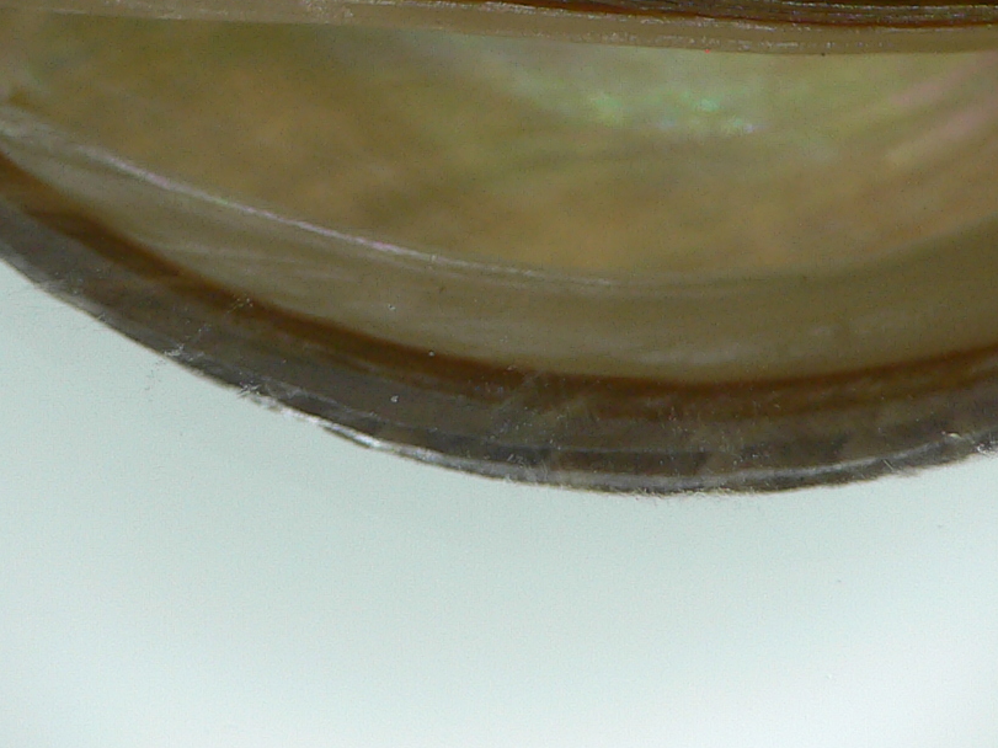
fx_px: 2508
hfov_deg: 22.5
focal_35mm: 87
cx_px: 569
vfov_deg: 16.3
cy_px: -132
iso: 80
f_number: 2.8
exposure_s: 1/100
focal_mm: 4.6
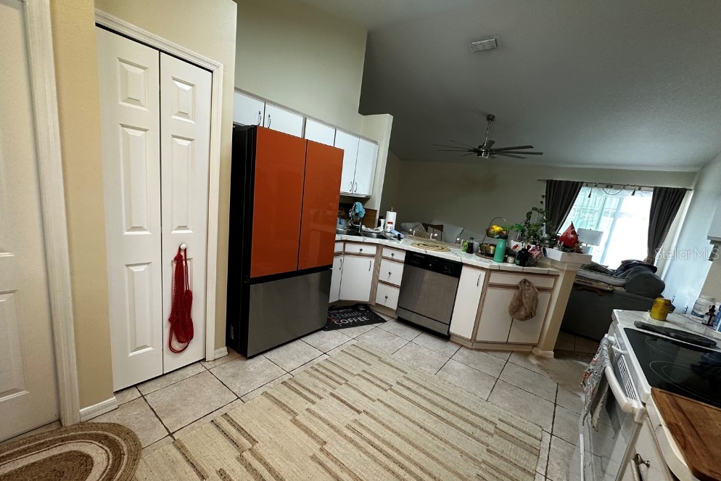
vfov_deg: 77.3
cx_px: 351
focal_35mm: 15
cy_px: 253
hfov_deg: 100.4
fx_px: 300
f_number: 2.2
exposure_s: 1/120
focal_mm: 2.22
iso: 250
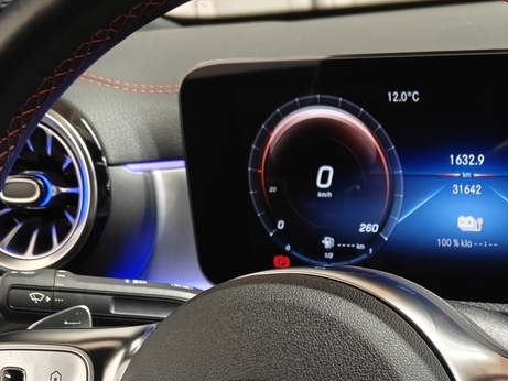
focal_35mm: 75
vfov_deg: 18.9
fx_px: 1101
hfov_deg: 25.7
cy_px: 415
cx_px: 379
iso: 200
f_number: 1.8
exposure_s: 1/30
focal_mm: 5.59
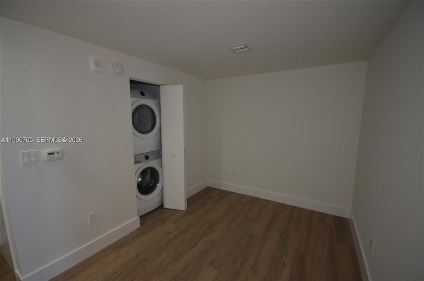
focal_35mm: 15
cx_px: 212
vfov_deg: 77.0
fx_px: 176
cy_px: 140
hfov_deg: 100.5
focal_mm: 10
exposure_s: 1/60
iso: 800
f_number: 4
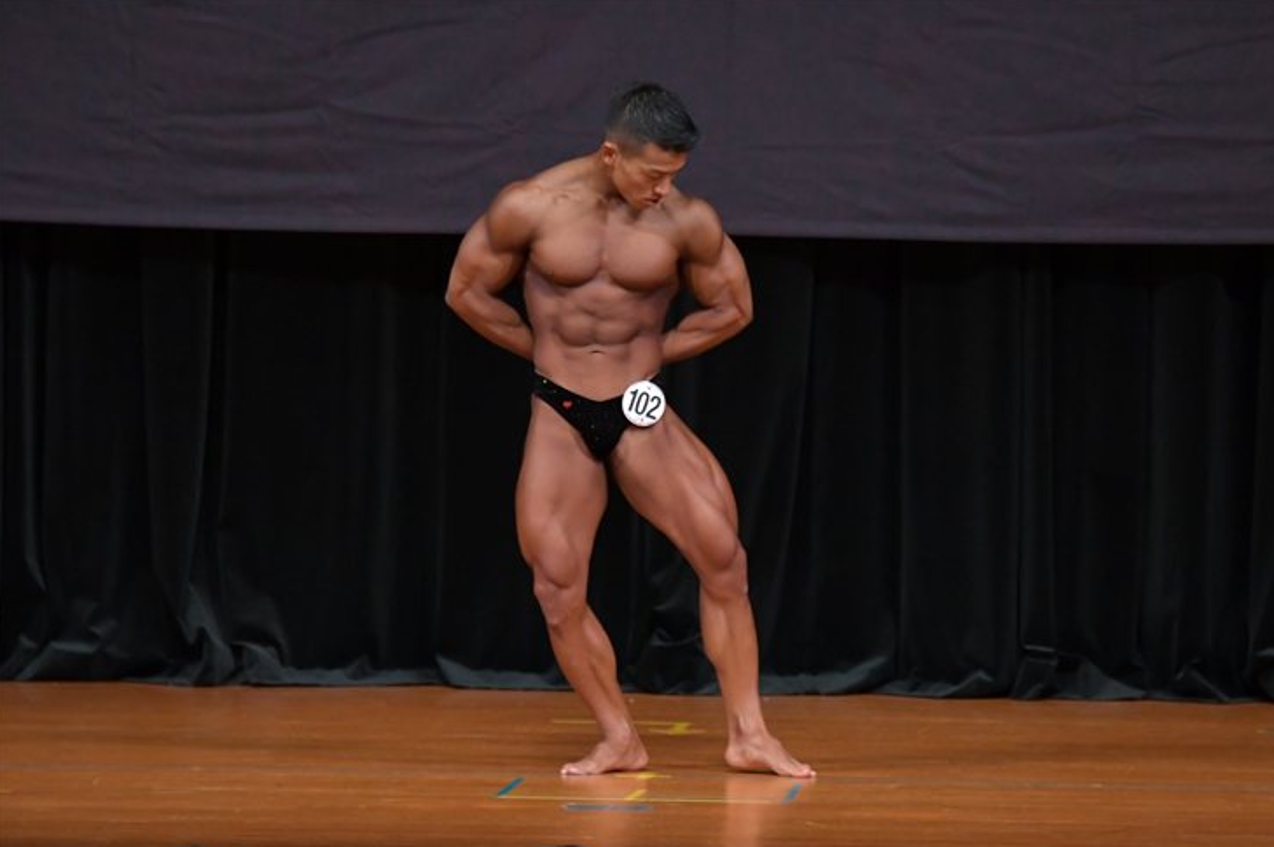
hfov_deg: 6.8
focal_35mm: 303
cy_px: 445
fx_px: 10715
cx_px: 672
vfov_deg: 4.5
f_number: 5.6
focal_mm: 190
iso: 4000
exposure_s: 1/400
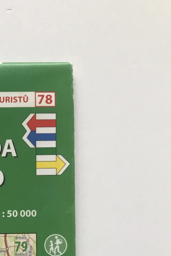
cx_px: -77
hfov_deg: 16.2
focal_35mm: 78
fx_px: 556
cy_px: 270
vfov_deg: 24.5
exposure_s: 1/100
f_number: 1.8
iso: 40
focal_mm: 3.99
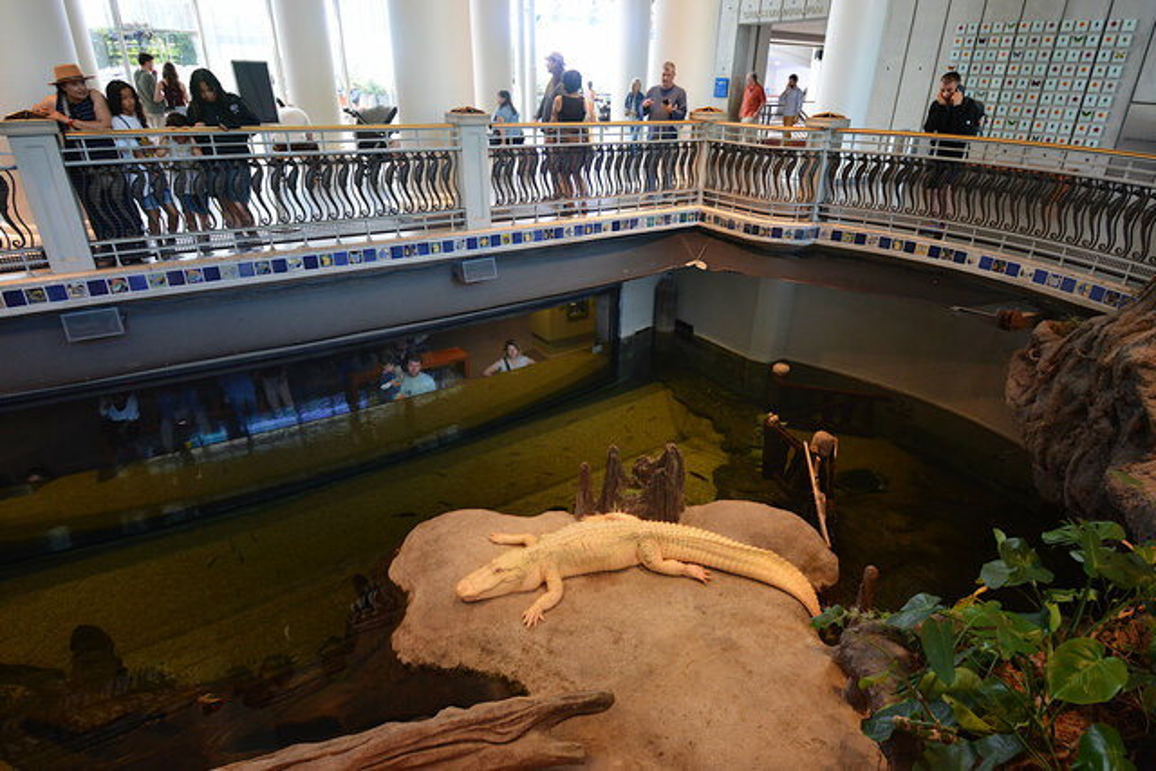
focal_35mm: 18
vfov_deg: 67.4
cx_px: 578
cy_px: 386
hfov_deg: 90.0
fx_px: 578
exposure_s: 1/30
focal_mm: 12
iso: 900
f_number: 4.8
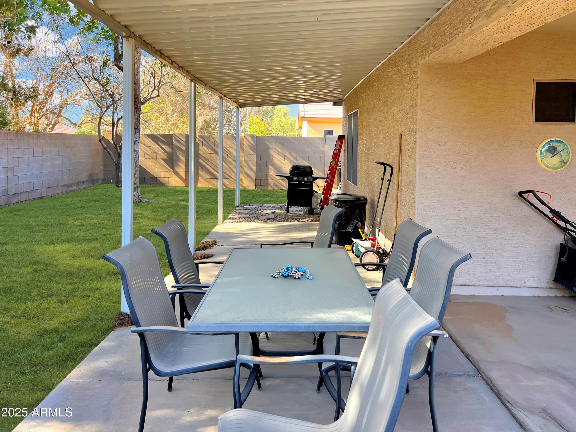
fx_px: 433
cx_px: 288
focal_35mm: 26
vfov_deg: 53.1
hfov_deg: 67.3
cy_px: 216
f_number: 1.5
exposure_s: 1/404
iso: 50
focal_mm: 5.7
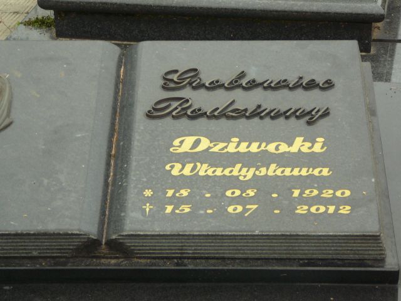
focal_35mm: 112
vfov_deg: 13.2
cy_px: 150
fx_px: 1297
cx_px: 200
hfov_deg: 17.6
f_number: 3.9
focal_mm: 16.6
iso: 100
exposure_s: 1/50
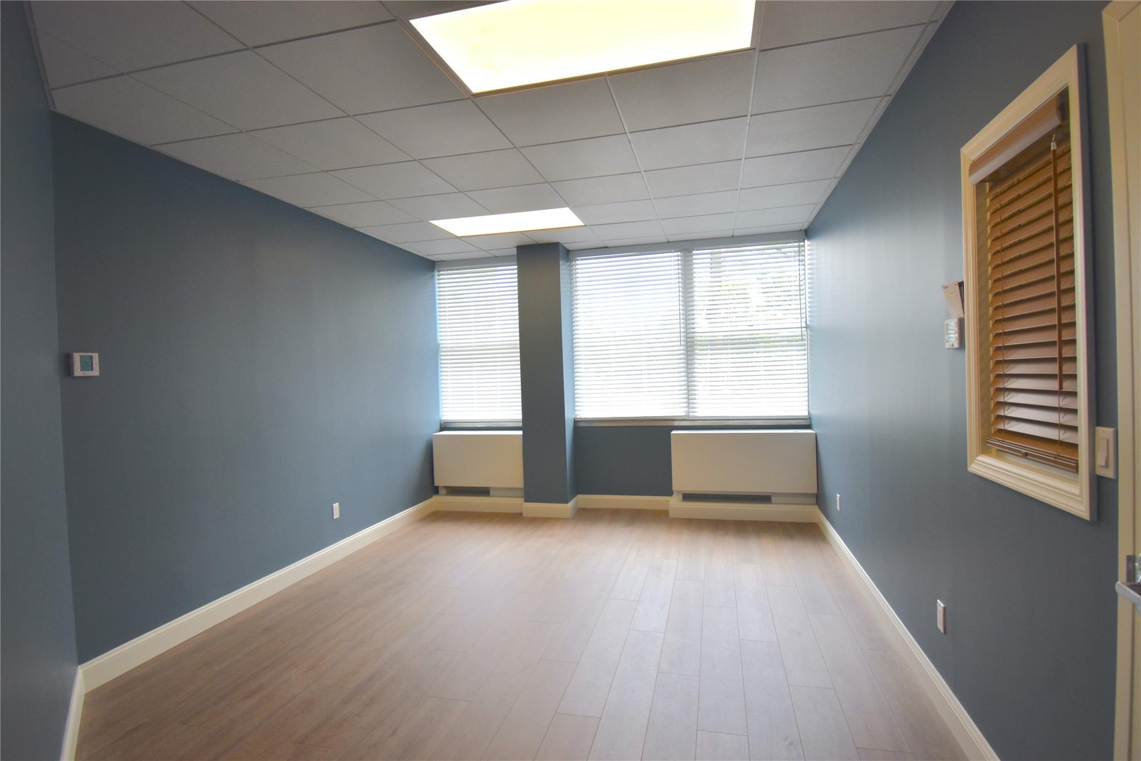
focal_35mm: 18
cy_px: 380
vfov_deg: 67.4
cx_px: 570
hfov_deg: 90.0
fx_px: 570
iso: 320
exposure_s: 1/250
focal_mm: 12
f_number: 5.6
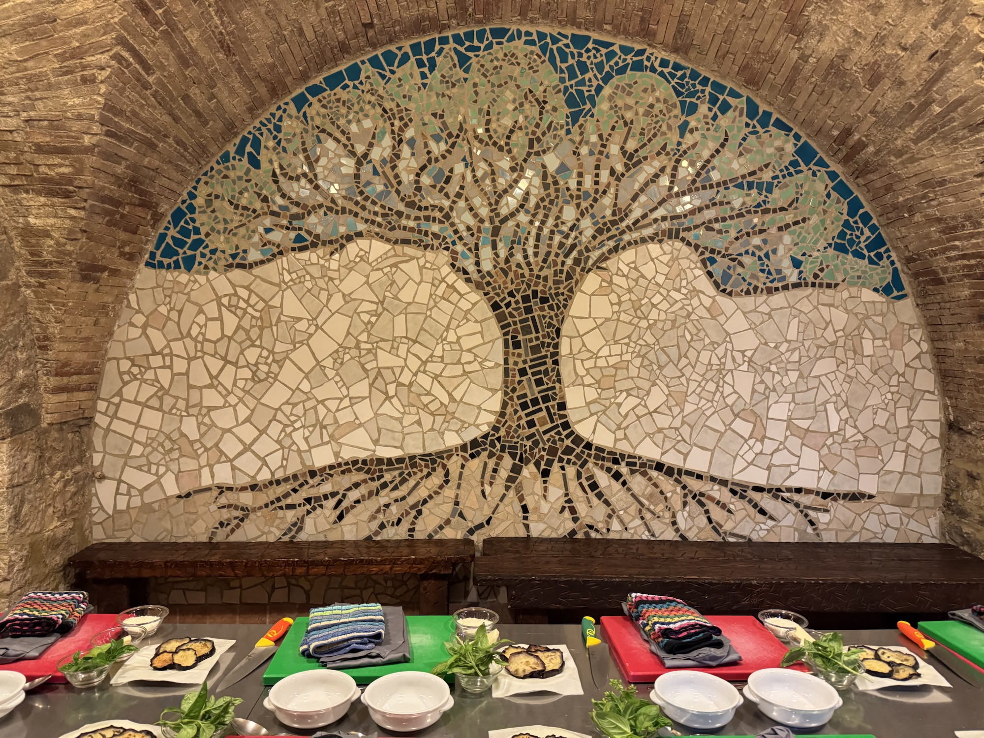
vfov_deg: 56.8
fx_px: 682
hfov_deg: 71.6
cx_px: 492
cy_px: 369
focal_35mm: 24
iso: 500
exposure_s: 1/50
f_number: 1.78
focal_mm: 6.76
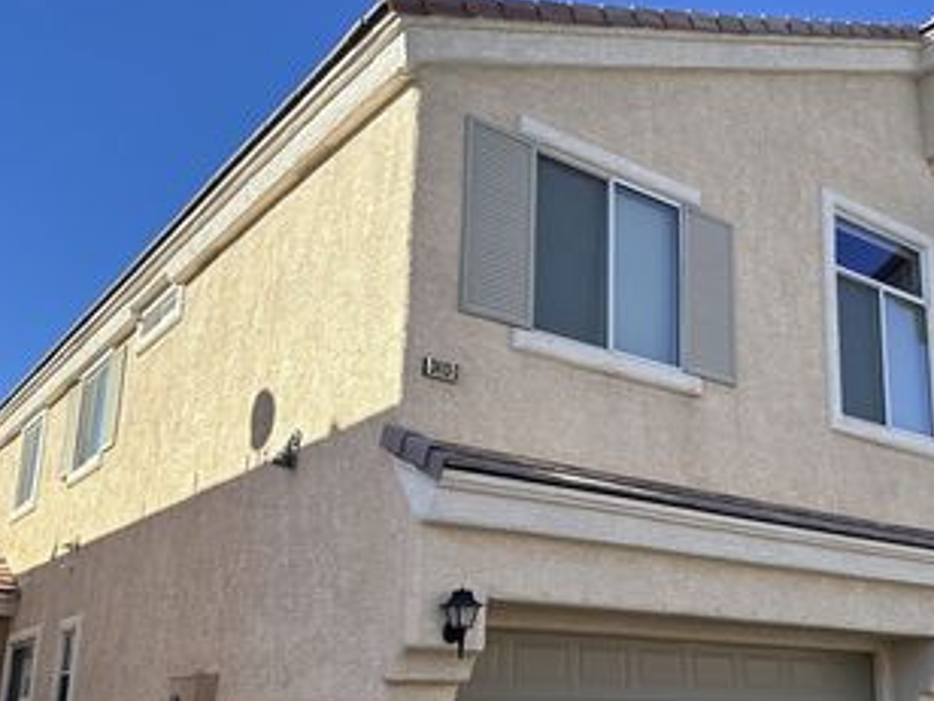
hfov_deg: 47.0
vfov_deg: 36.6
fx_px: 1052
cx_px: 634
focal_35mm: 39
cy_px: 432
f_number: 1.78
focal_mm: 6.86
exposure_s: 1/2525
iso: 80
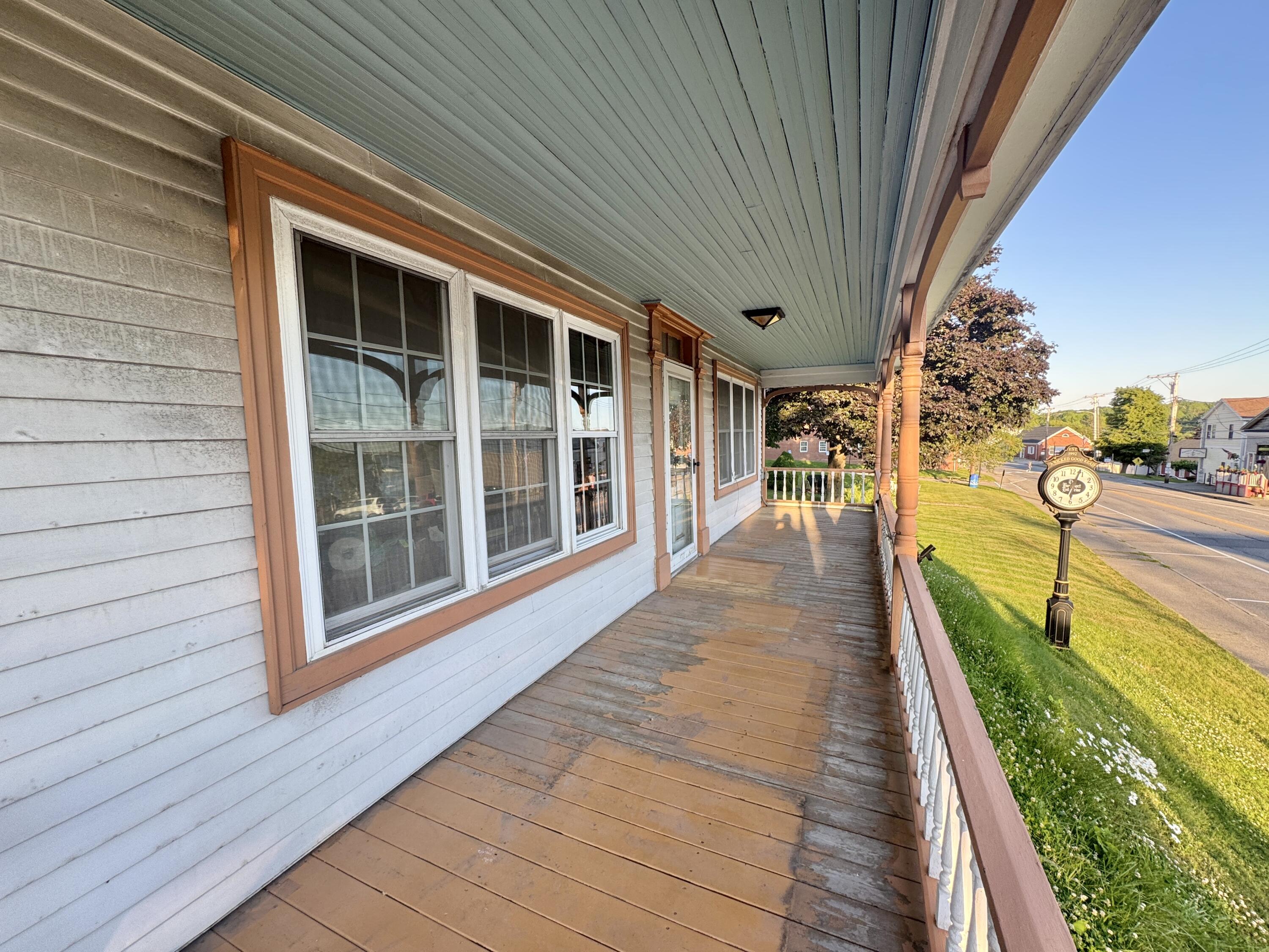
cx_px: 634
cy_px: 476
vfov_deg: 85.7
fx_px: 513
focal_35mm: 14
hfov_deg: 102.1
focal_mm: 2.22
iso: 40
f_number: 2.2
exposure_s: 1/167
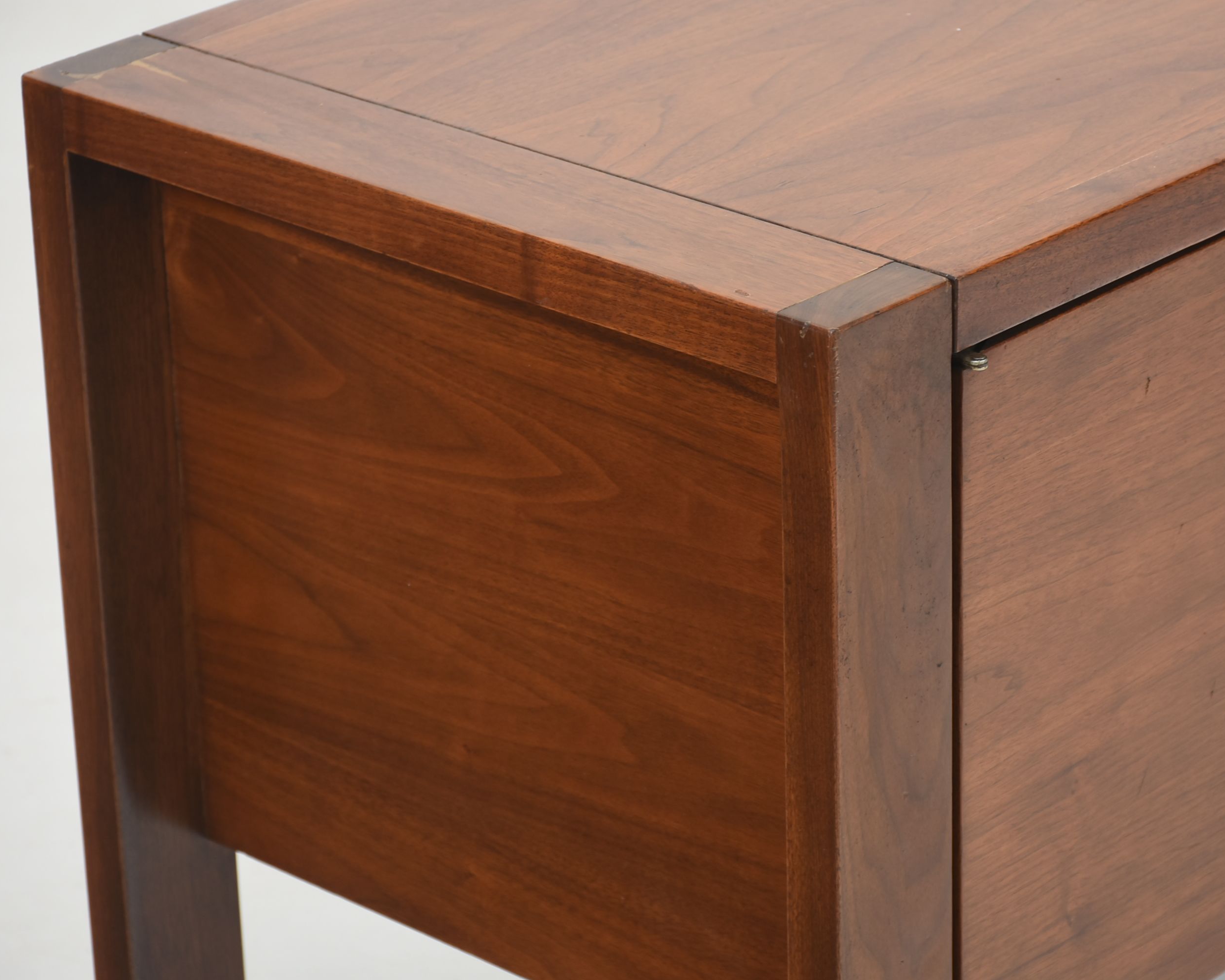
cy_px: 490
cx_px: 685
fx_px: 5205
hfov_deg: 13.4
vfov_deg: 10.8
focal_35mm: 144
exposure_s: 1/160
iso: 200
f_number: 8
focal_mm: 85
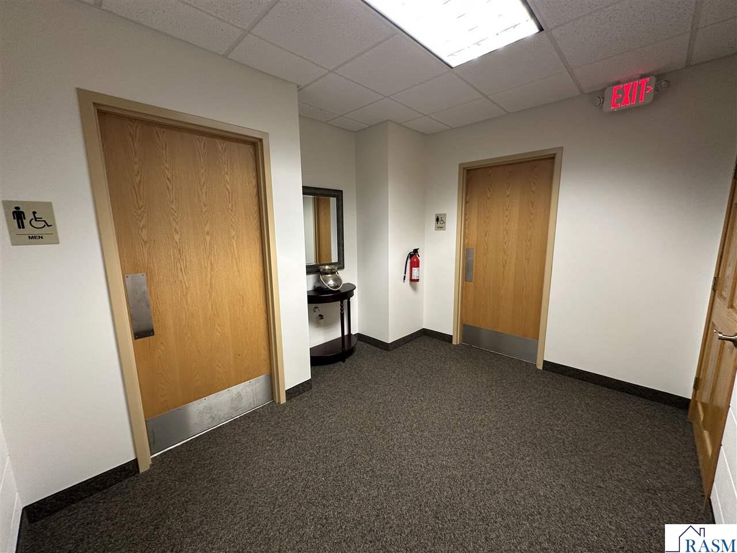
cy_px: 276
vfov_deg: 85.7
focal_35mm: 14
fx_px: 298
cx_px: 368
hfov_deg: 102.1
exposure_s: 1/60
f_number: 2.2
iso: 200
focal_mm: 2.22
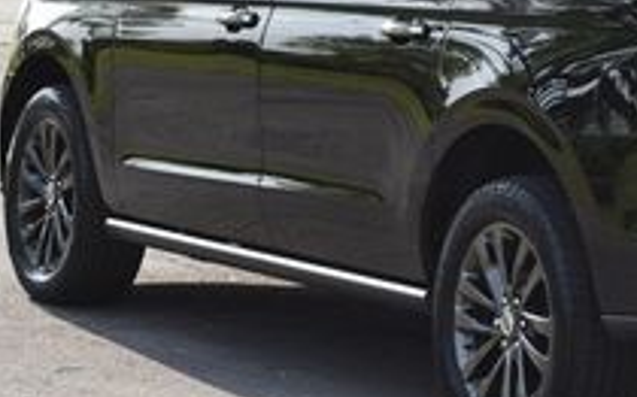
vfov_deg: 7.4
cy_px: -53
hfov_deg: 11.6
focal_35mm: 177
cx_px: 770
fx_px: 3071
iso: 140
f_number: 8
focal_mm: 38
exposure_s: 1/250
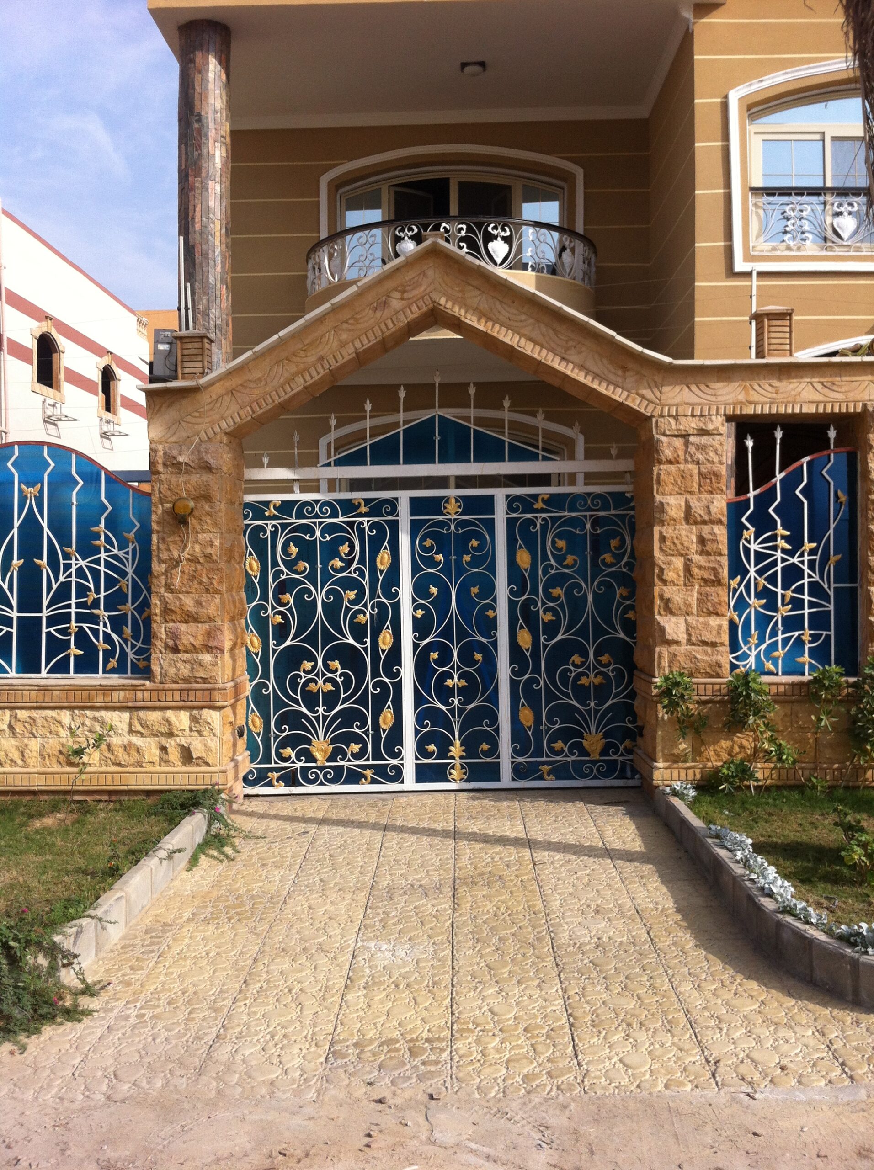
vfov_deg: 52.7
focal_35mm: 35
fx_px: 1181
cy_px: 585
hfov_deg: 40.6
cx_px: 437
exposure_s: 1/1117
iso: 80
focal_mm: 3.85
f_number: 2.8
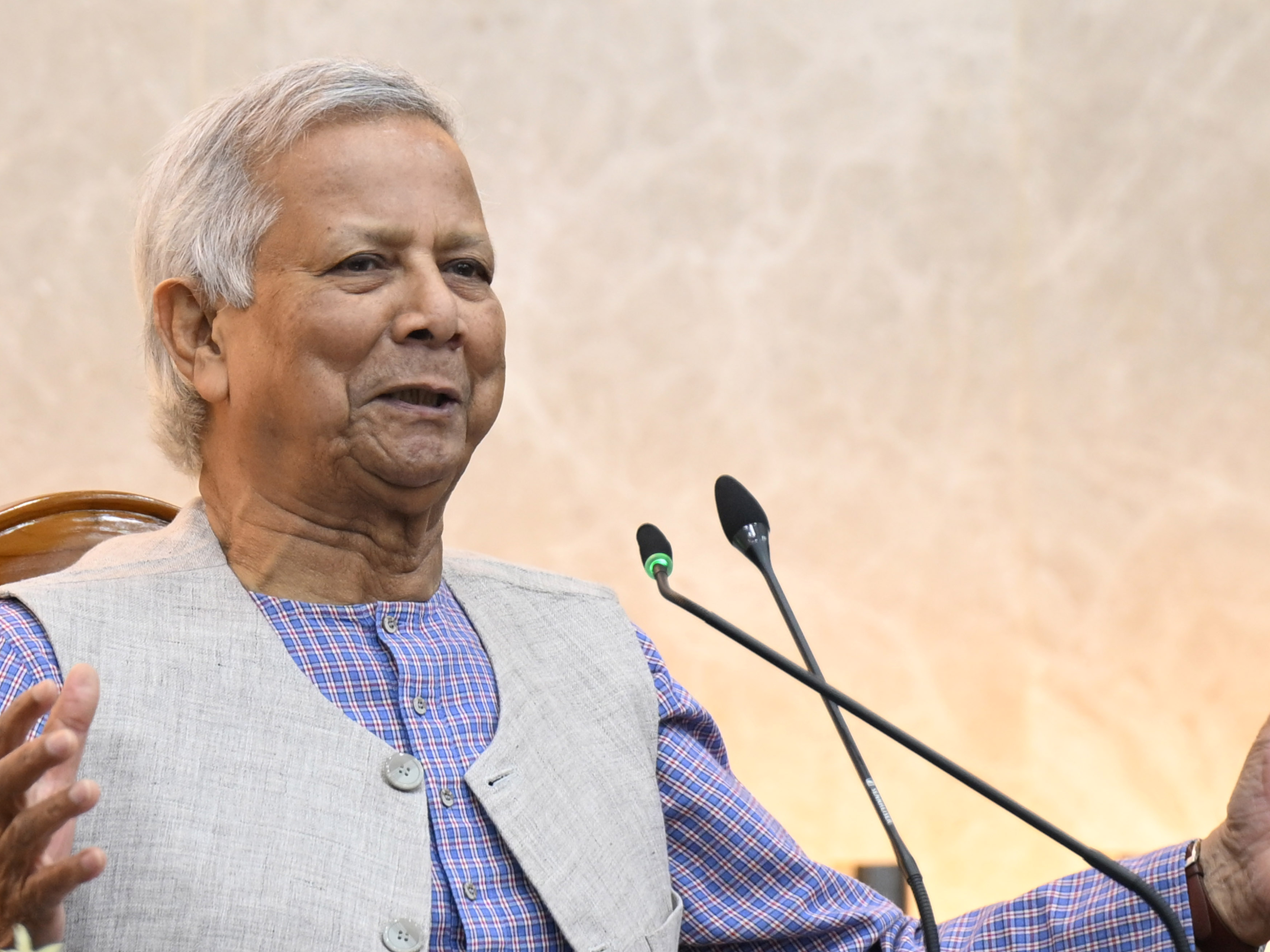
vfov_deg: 3.3
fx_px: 16583
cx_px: 597
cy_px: 578
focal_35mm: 452
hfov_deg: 4.4
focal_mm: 200
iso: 500
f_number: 2.8
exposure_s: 1/80
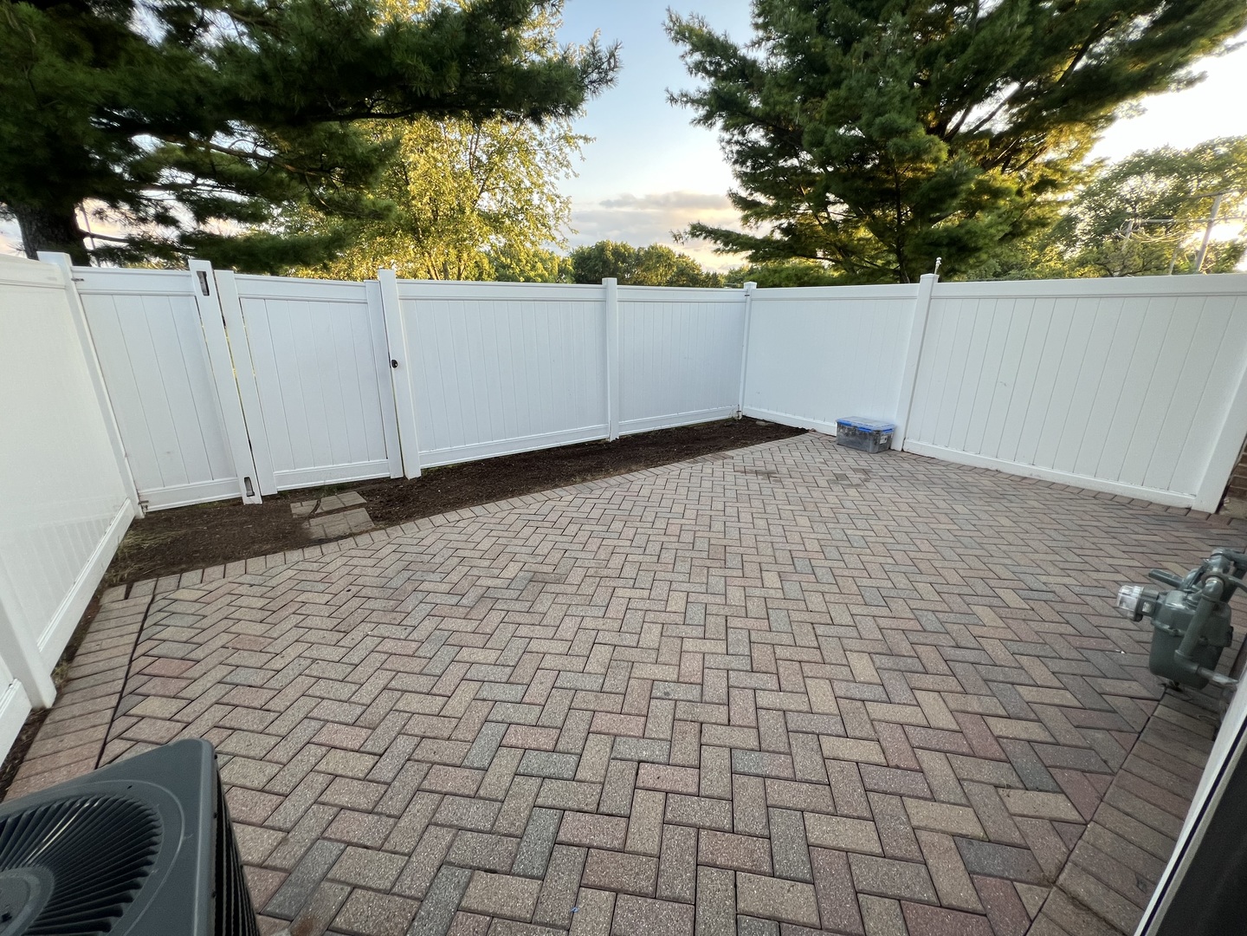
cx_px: 624
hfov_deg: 106.2
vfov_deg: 89.9
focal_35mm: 13
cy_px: 468
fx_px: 468
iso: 50
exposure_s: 1/99
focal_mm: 1.57
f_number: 1.8
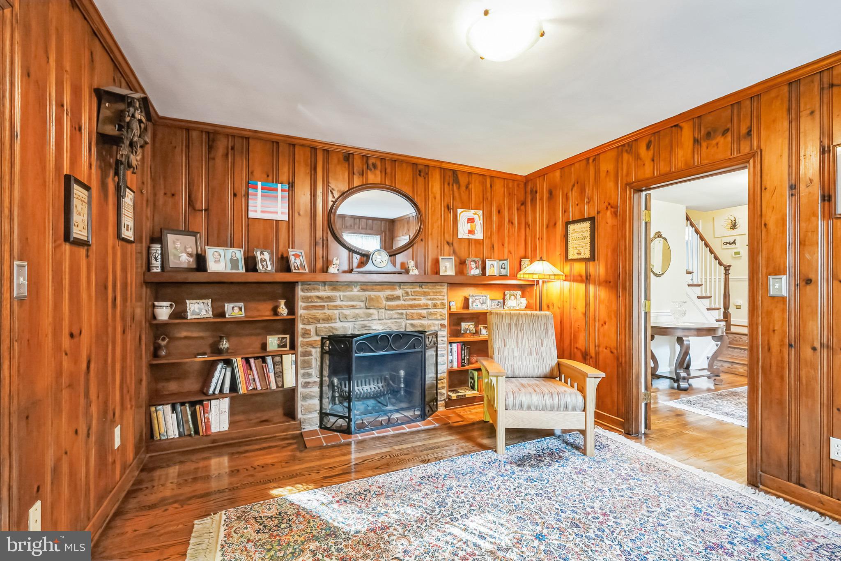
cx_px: 420
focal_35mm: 16
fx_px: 385
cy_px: 280
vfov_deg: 72.0
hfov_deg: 95.0
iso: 250
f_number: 9
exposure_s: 1/2
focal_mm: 16.5
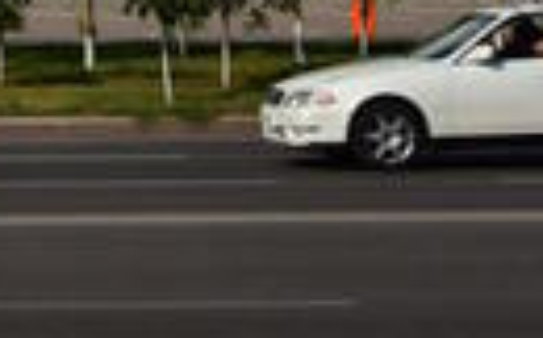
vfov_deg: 6.6
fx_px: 2632
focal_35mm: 178
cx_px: -186
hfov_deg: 11.4
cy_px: -705
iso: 100
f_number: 11
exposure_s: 1/250
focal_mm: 26
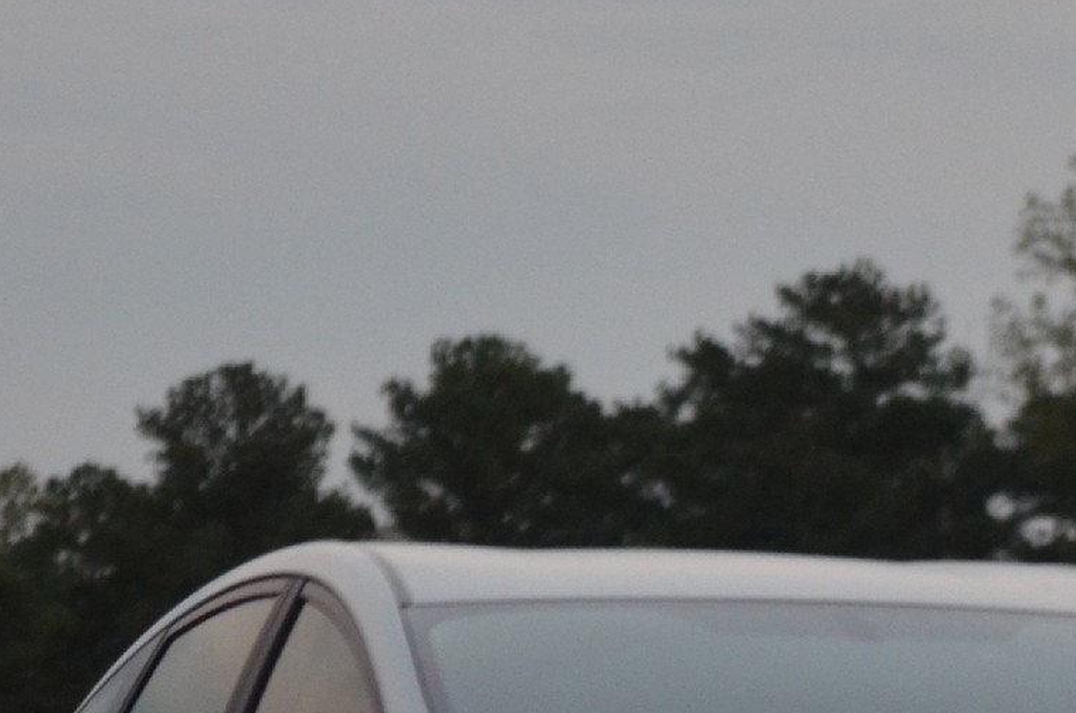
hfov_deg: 7.6
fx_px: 8104
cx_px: 835
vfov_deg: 5.0
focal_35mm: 272
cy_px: 730
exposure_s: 1/50
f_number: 2.8
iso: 1600
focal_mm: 55
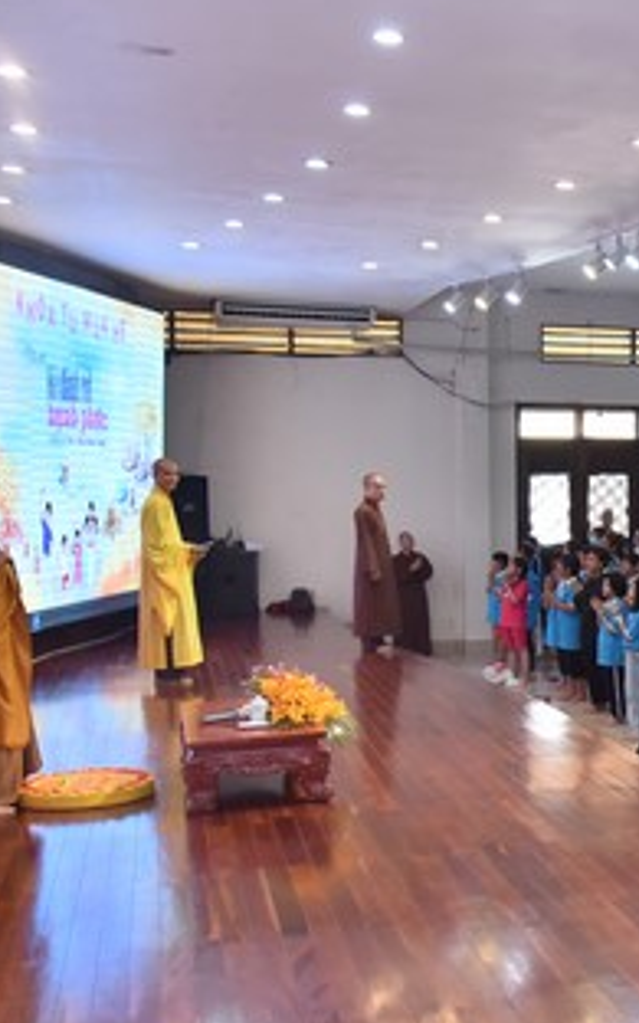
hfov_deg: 21.2
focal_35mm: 51
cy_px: 567
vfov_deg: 39.5
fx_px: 1421
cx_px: 970
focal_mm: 24
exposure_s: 1/160
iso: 2000
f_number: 5
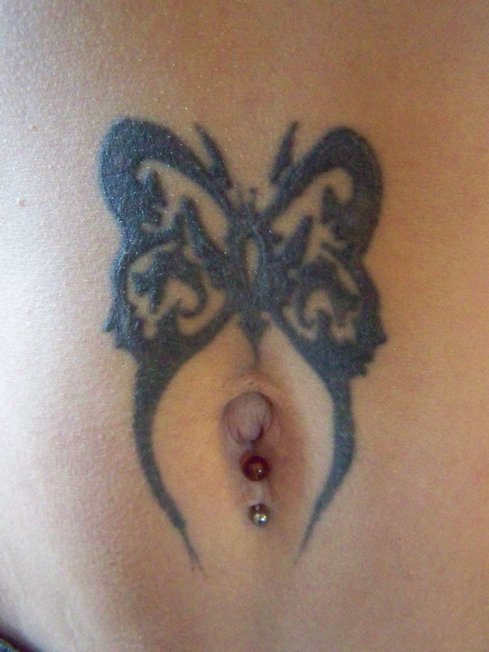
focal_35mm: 38
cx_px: 244
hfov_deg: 37.7
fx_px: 716
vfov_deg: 49.0
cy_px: 326
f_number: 2.8
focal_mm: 6.3
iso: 1600
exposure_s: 1/60
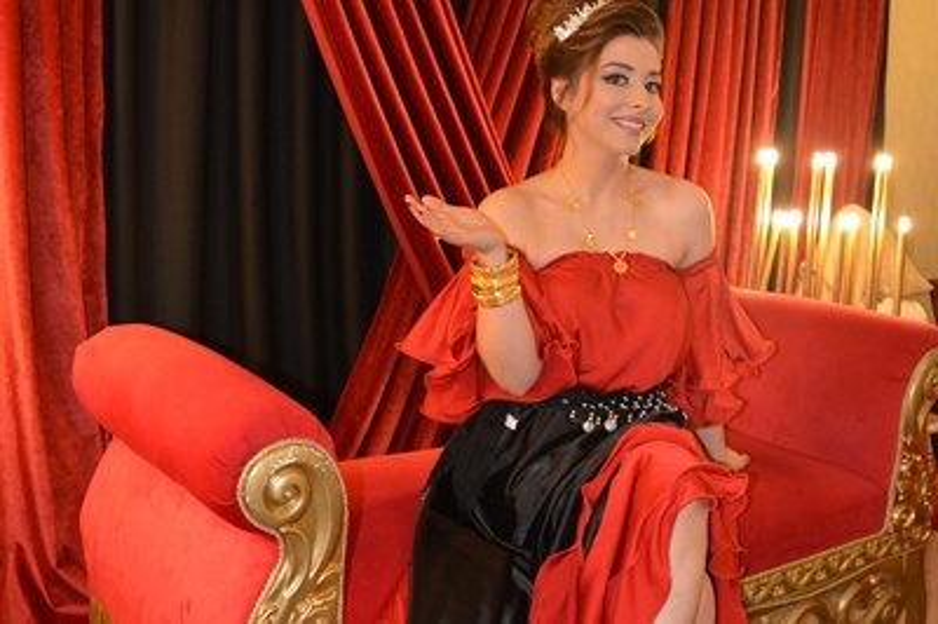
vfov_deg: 47.9
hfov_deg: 67.4
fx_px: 703
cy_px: 312
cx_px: 469
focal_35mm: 27
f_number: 3.5
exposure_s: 1/60
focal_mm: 18
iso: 1100
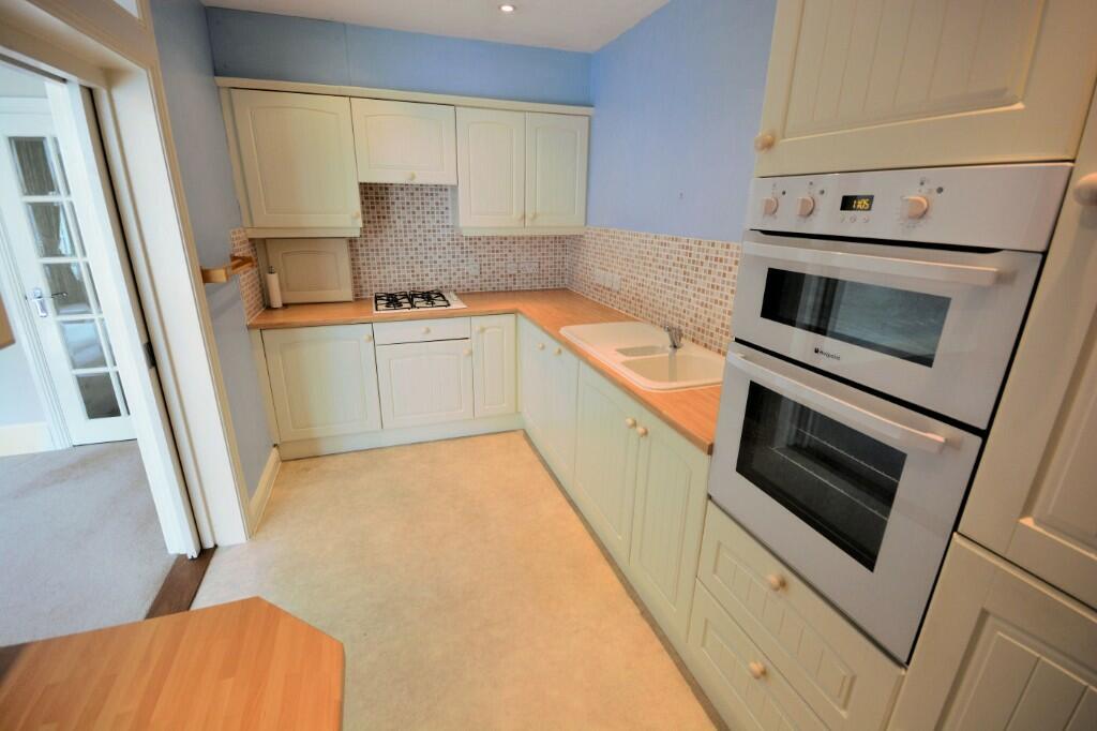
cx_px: 548
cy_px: 366
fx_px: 457
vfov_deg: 77.3
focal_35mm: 15
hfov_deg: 100.4
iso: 400
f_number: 8
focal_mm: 10
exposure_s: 1/15
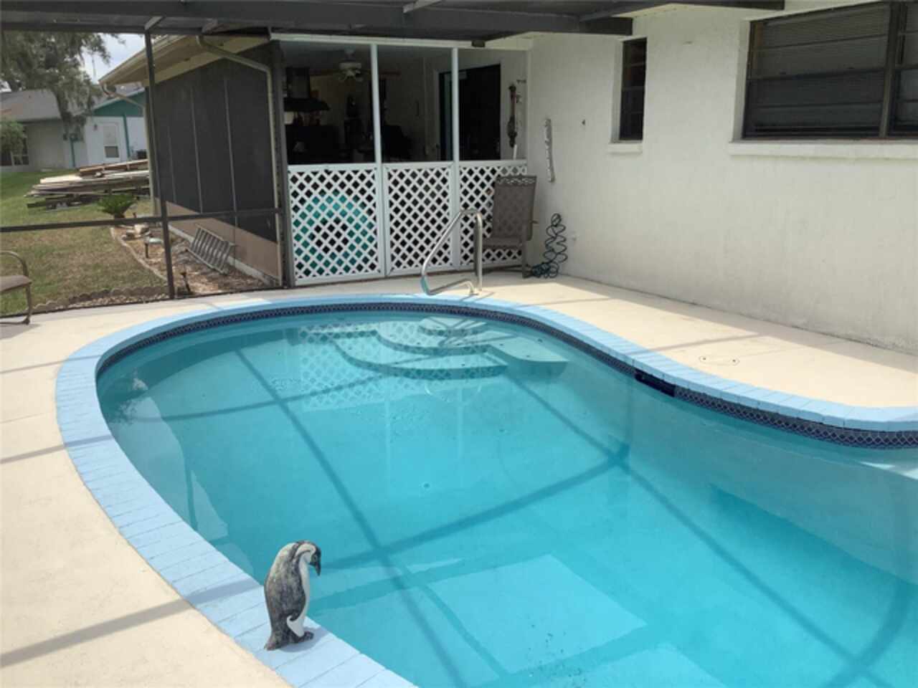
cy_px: 344
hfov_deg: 58.4
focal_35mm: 31
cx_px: 459
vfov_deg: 45.4
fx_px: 822
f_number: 2.4
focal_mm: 3.3
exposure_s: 1/1314
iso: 25
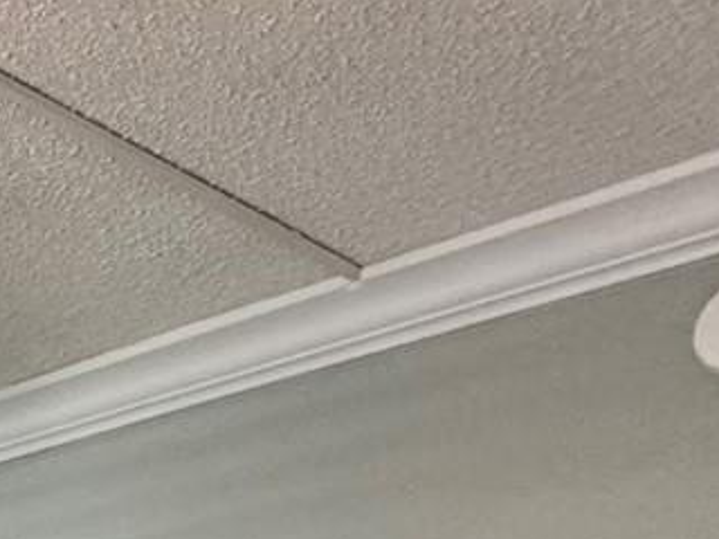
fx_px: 1454
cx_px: -692
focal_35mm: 70
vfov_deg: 15.1
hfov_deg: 18.7
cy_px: 1199
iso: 500
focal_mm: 2.22
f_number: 2.2
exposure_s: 1/60
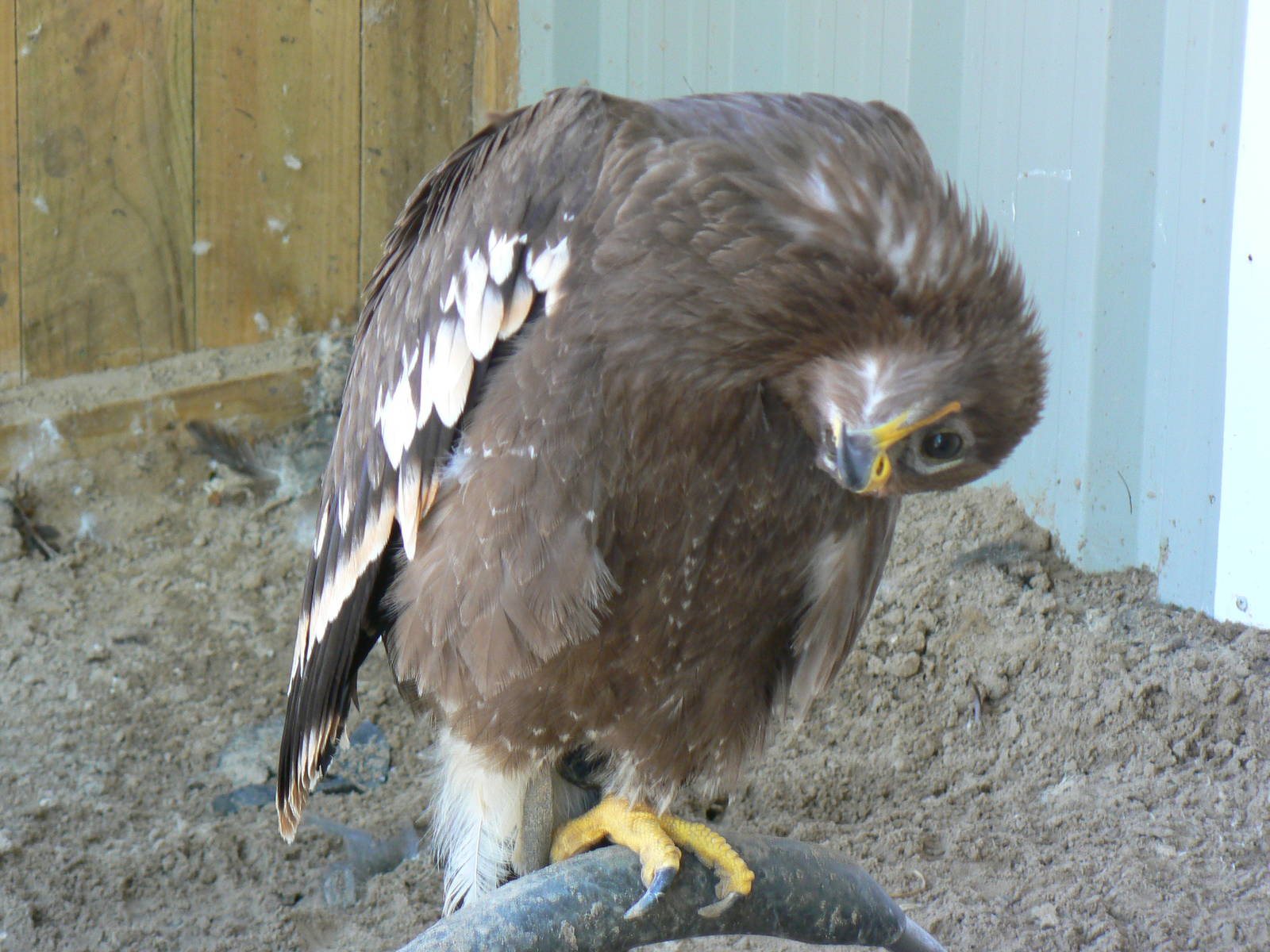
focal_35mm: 144
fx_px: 5283
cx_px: 635
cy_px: 476
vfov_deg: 10.3
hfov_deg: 13.7
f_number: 3.3
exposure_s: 1/30
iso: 100
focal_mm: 24.1
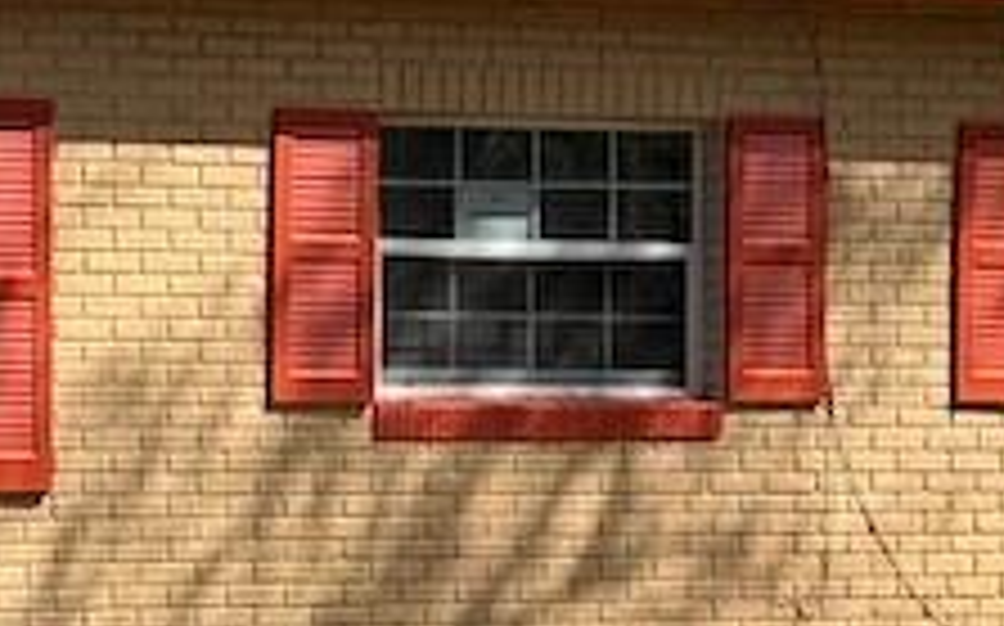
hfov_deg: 13.8
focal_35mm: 146
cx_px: -302
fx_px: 3992
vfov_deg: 9.0
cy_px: 275
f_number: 1.78
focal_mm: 6.76
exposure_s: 1/3953
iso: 80
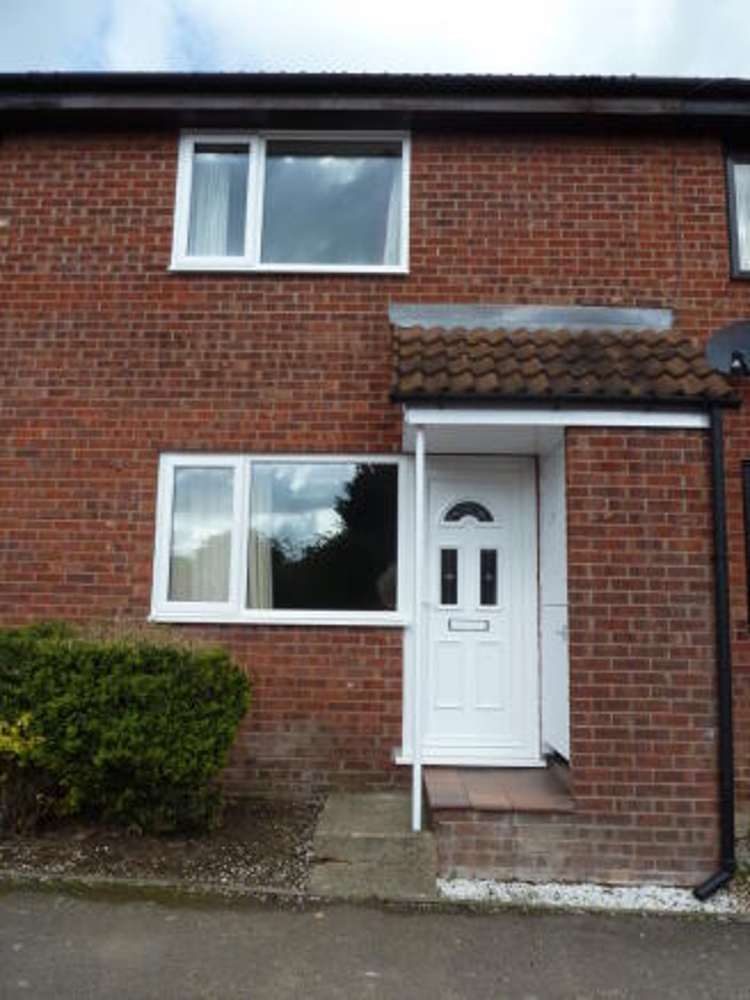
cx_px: 375
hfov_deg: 54.9
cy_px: 500
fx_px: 722
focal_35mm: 25
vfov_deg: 69.4
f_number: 4
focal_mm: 4.1
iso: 80
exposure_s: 1/320
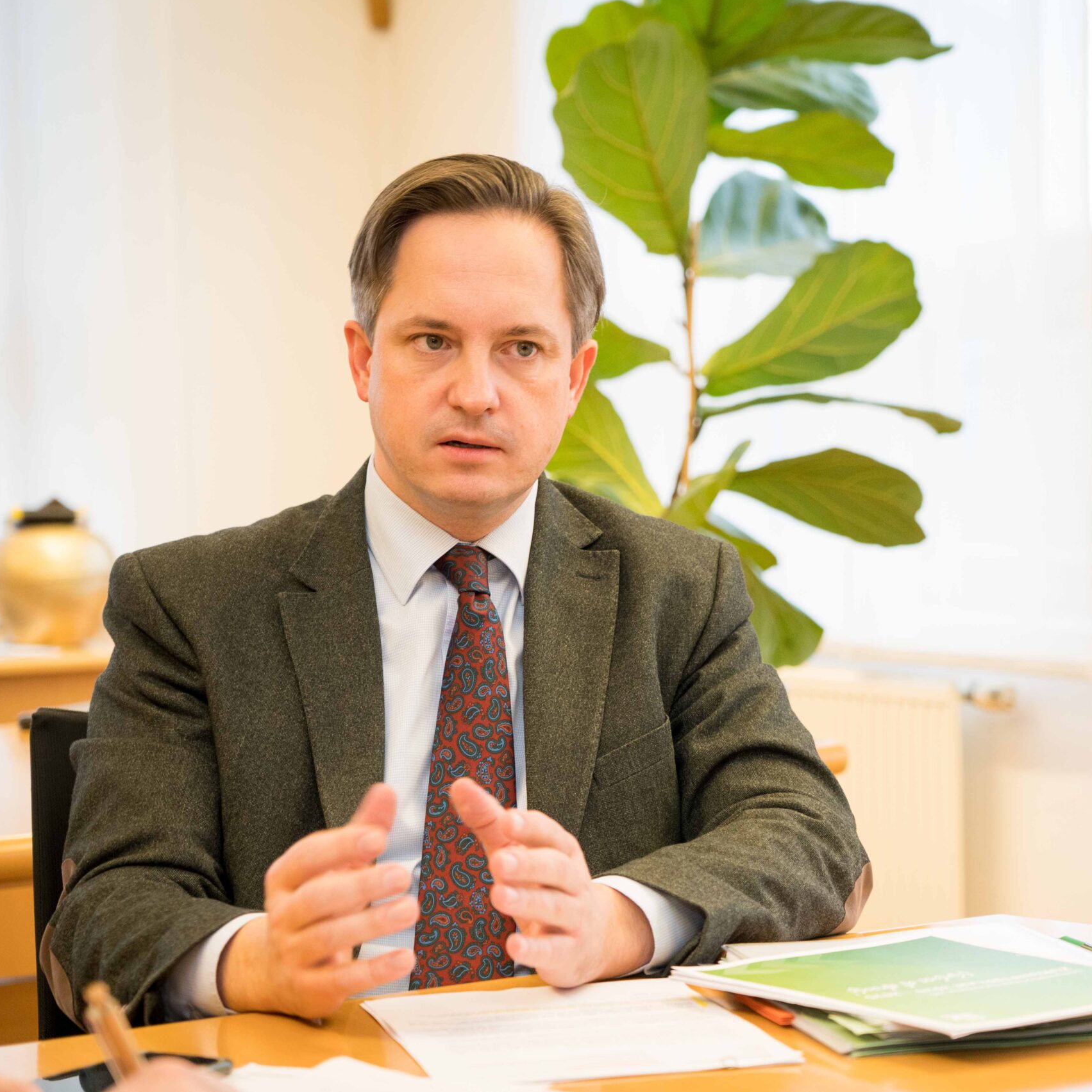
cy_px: 545
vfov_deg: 18.9
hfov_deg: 18.8
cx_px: 753
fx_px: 3284
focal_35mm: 92
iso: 800
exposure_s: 1/125
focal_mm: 72
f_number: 4
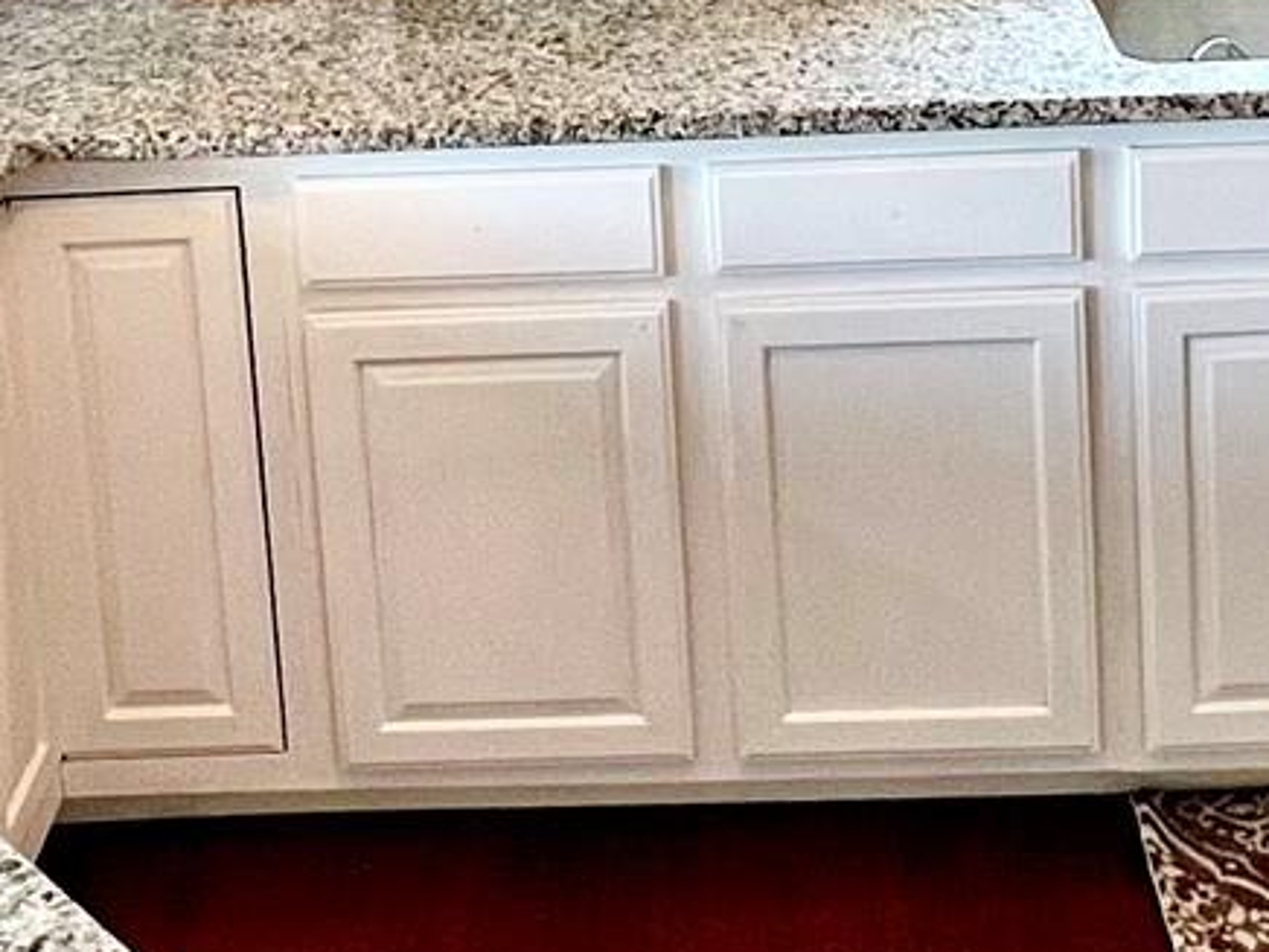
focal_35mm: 61
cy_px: -312
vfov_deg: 21.5
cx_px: 652
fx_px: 2236
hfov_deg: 31.7
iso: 160
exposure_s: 1/120
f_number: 1.8
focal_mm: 1.57
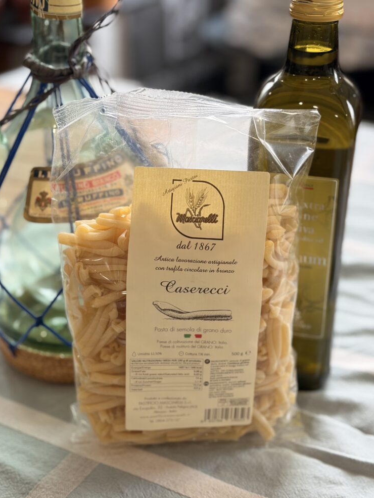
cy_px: 251
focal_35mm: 54
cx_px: 184
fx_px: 778
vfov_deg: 35.5
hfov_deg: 27.0
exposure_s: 1/50
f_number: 1.6
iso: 32
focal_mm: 5.96
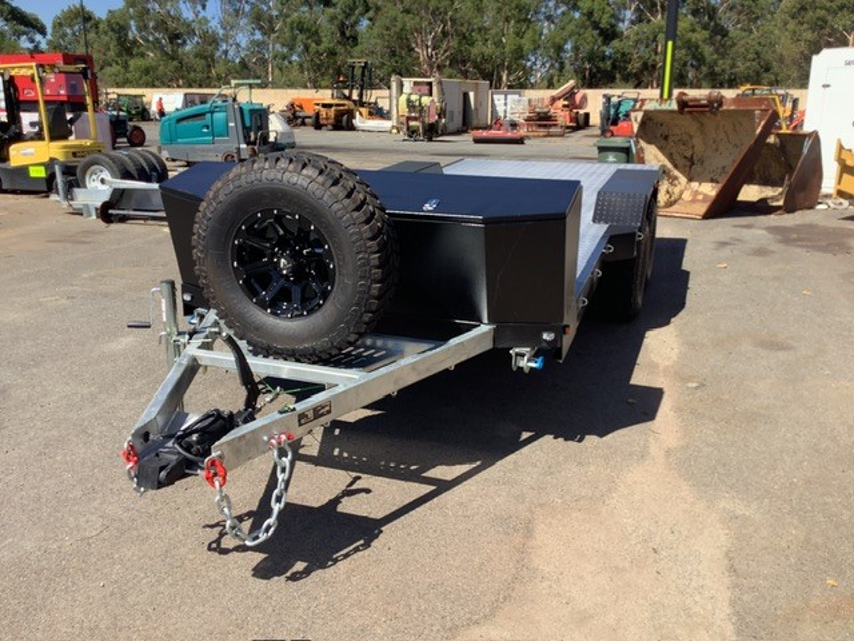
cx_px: 427
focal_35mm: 31
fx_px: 765
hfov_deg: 58.4
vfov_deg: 45.4
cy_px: 320
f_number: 2.4
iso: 25
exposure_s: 1/858
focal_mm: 3.3
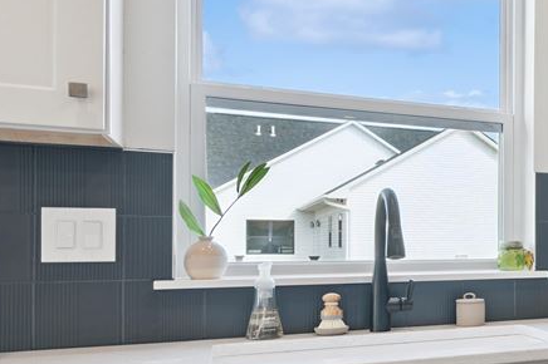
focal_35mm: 47
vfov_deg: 28.6
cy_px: 208
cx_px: 775
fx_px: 715
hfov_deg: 29.7
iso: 400
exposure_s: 1/50
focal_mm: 16
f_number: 8
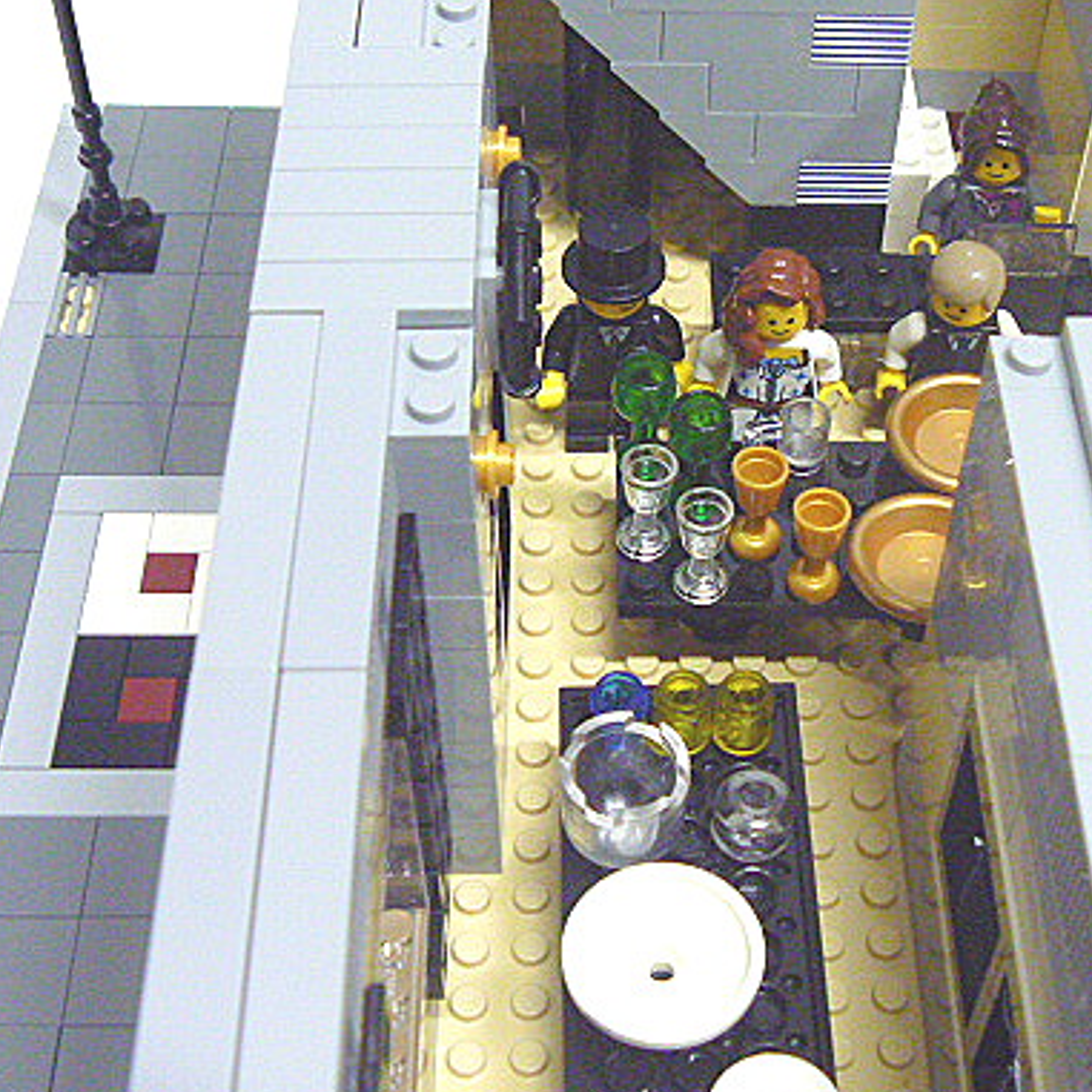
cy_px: 608
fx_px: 1856
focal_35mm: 52
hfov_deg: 32.5
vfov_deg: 32.8
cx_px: 722
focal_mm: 6.3
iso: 800
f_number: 3.5
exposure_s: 1/20
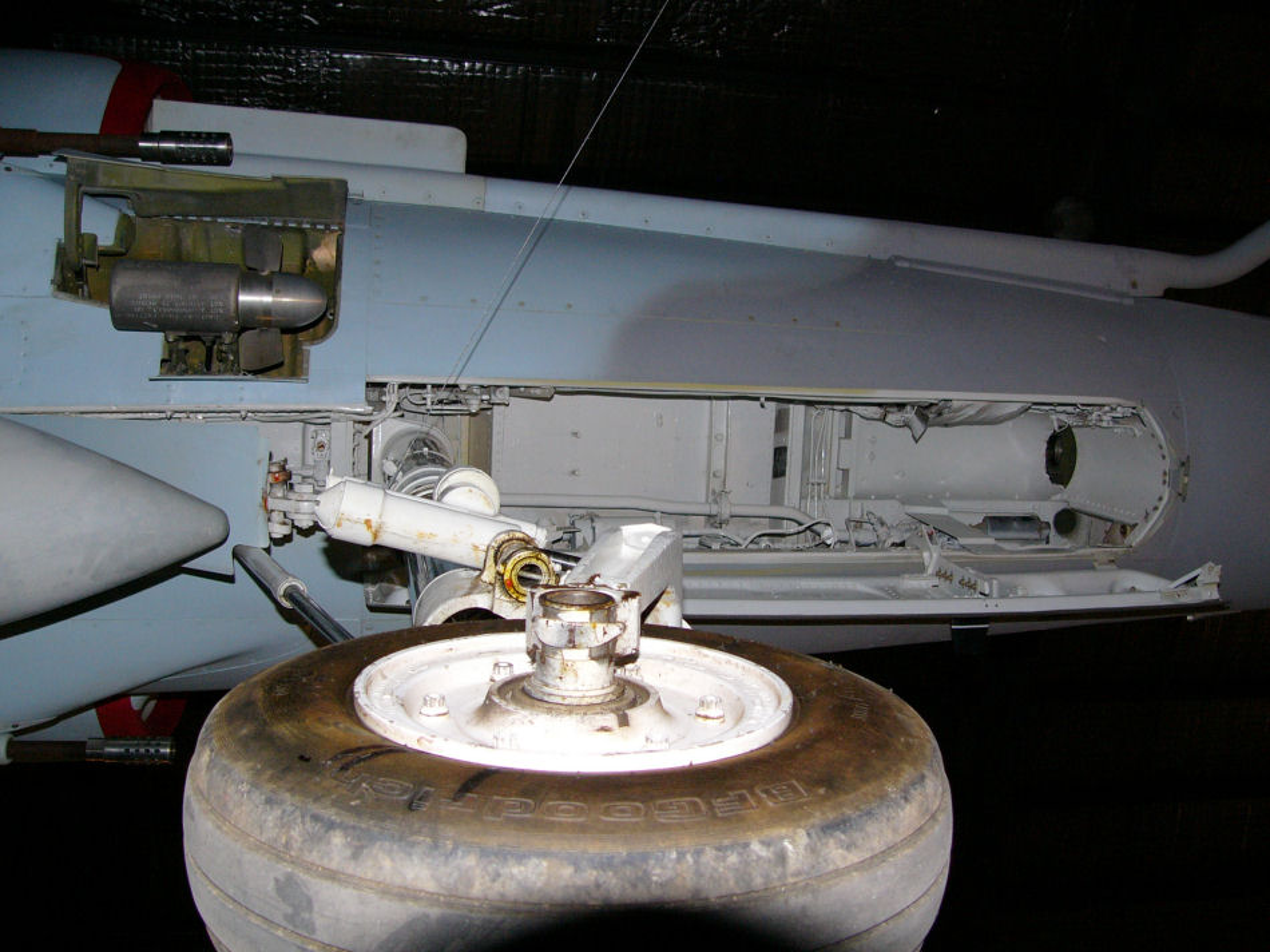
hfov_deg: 51.4
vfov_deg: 39.6
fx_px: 1320
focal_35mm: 36
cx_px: 635
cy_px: 476
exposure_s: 1/60
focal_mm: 6
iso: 100
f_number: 2.8
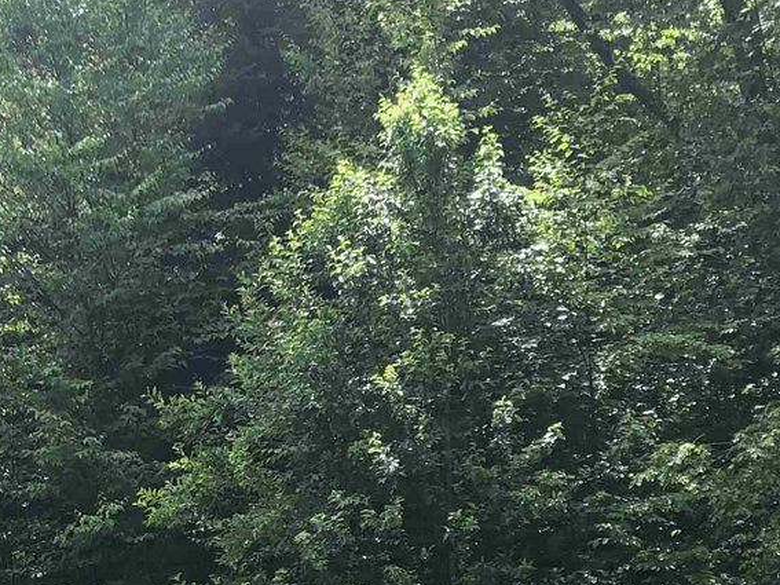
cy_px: 734
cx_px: 142
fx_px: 1780
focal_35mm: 79
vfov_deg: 17.6
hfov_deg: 24.3
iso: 20
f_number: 1.8
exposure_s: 1/810
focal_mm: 4
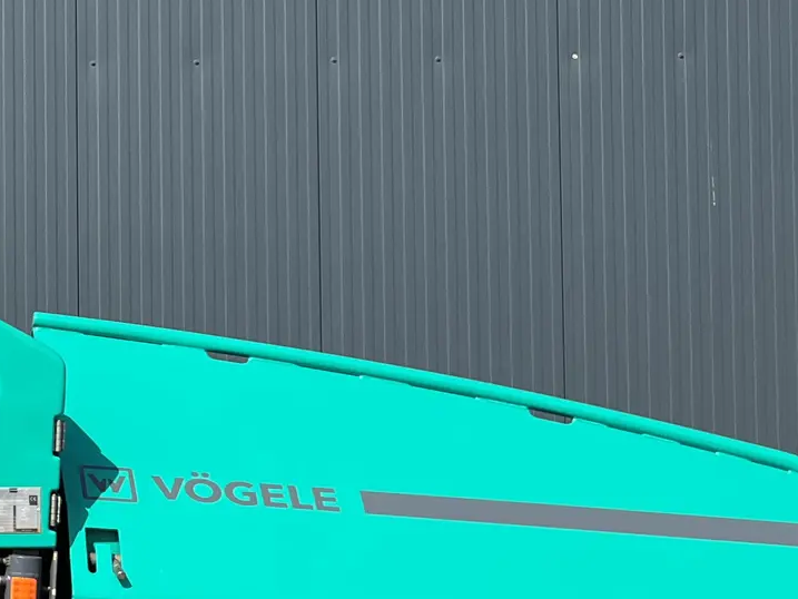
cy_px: 456
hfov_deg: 18.5
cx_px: -402
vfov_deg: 15.7
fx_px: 2167
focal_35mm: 94
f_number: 1.5
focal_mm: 5.7
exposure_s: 1/2457
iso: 50
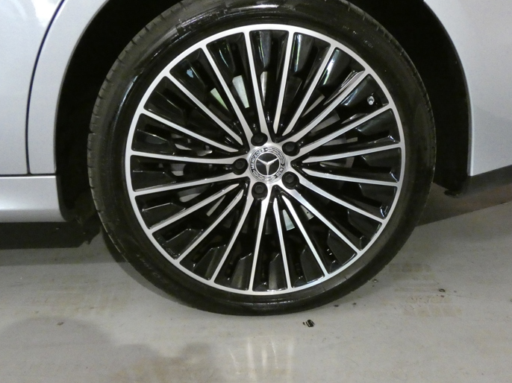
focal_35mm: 35
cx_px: 269
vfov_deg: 40.6
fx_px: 517
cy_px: 163
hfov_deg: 52.6
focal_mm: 5.3
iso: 2500
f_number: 3.3
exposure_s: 1/125
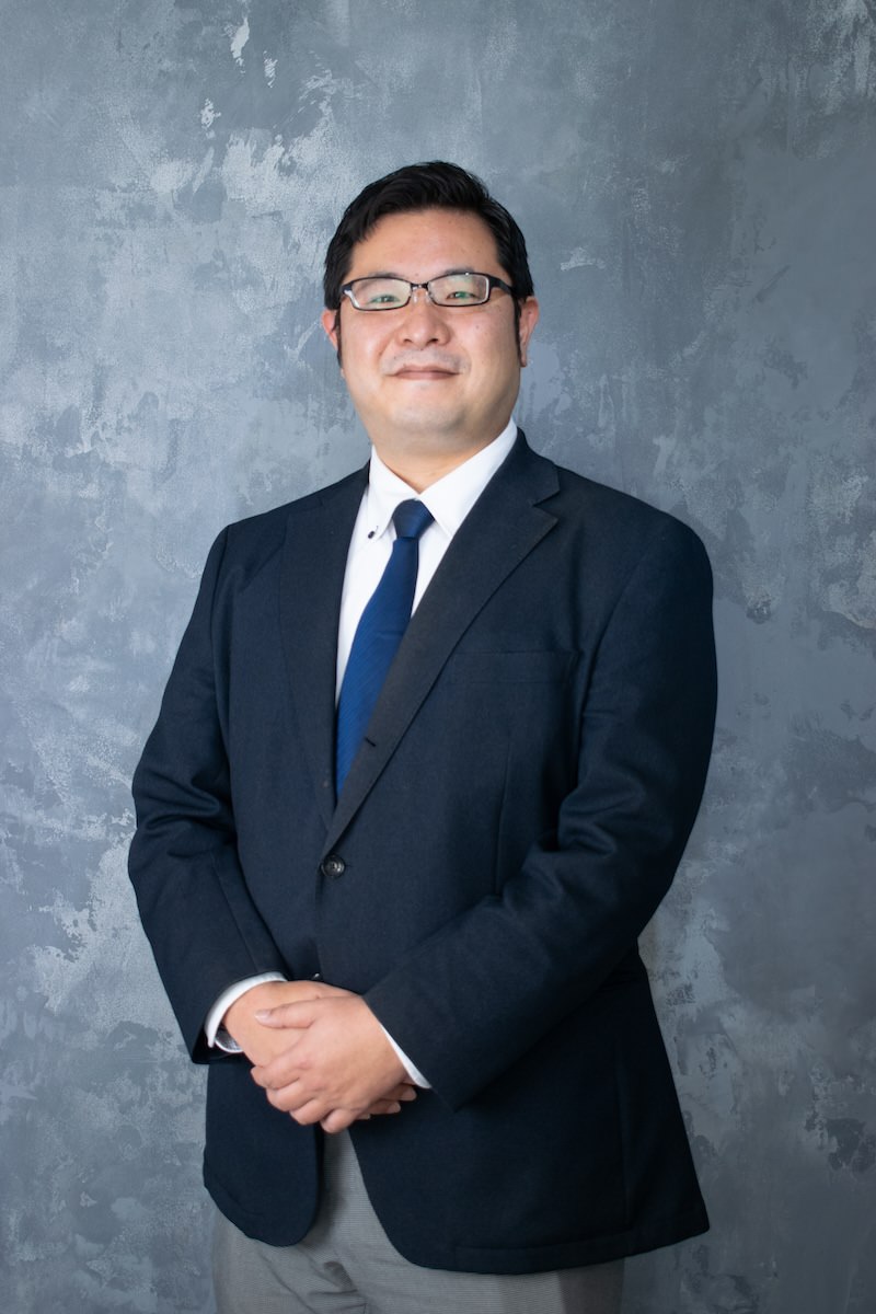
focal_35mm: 57
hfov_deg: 23.8
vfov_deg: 35.1
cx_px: 438
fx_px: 2080
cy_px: 657
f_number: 4.8
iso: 400
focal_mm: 38
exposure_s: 1/80
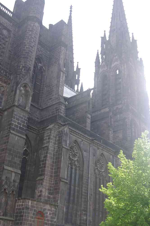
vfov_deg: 46.4
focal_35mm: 42
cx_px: 75
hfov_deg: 31.8
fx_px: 263
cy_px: 113
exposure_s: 1/90
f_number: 5.6
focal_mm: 28
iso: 100
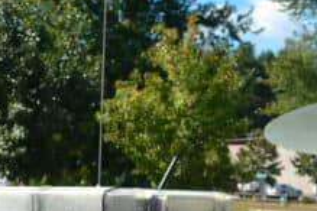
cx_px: 272
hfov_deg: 11.2
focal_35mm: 182
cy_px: 365
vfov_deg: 7.4
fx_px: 1602
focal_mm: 26
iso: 100
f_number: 7.1
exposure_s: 1/200
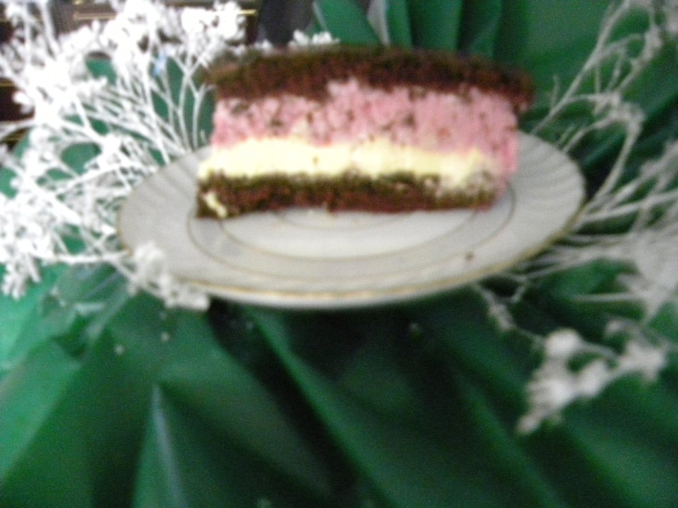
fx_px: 509
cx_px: 339
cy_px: 254
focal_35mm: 26
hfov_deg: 67.3
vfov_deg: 53.1
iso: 800
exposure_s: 1/3.2
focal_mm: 4.6
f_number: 2.8
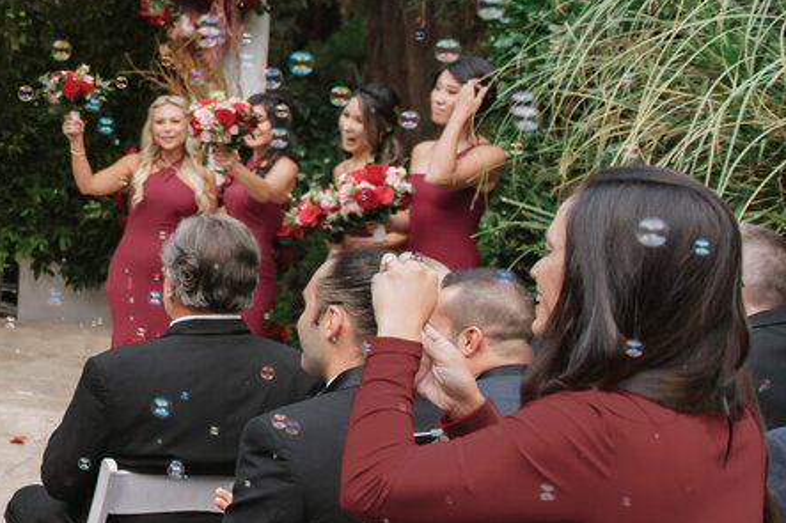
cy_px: 190
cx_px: -220
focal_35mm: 65
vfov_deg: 20.9
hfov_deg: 26.5
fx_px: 1419
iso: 400
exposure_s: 1/400
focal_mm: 24
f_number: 3.2
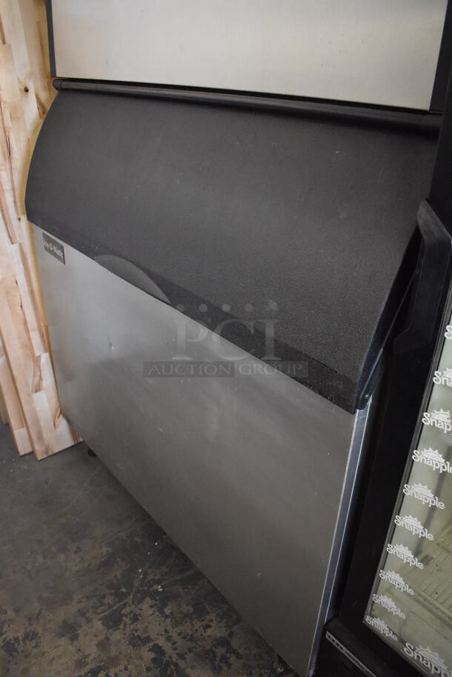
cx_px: 226
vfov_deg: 67.3
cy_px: 338
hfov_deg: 48.0
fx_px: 508
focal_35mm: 27
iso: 5000
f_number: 3.5
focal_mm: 18
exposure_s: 1/125
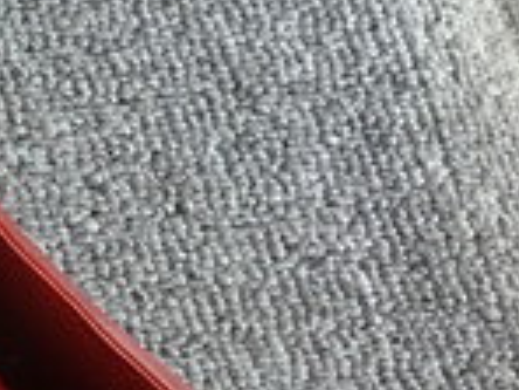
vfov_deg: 7.8
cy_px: 427
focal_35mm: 188
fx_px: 2819
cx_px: -866
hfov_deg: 9.1
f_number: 2.4
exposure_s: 1/114
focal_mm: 3.3
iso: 25
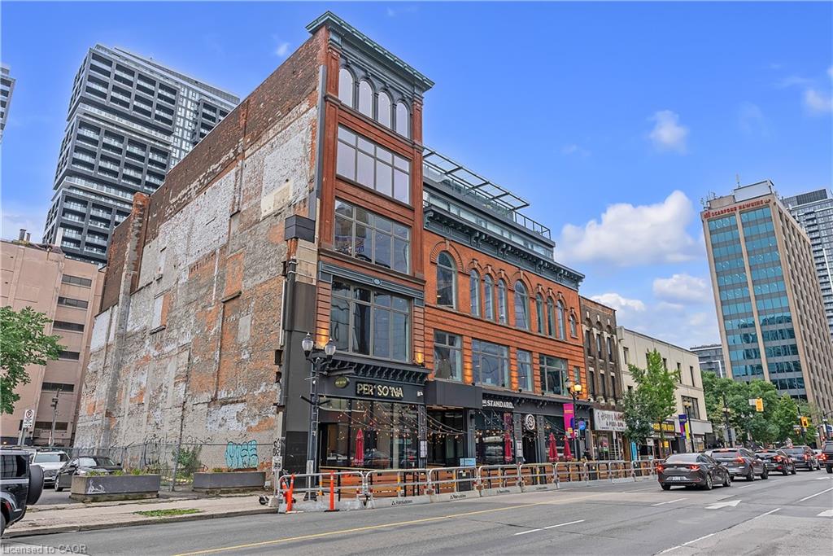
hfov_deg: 71.5
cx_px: 416
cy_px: 278
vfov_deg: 51.3
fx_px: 579
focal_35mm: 25
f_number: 7.1
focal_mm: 25
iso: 400
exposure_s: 1/125
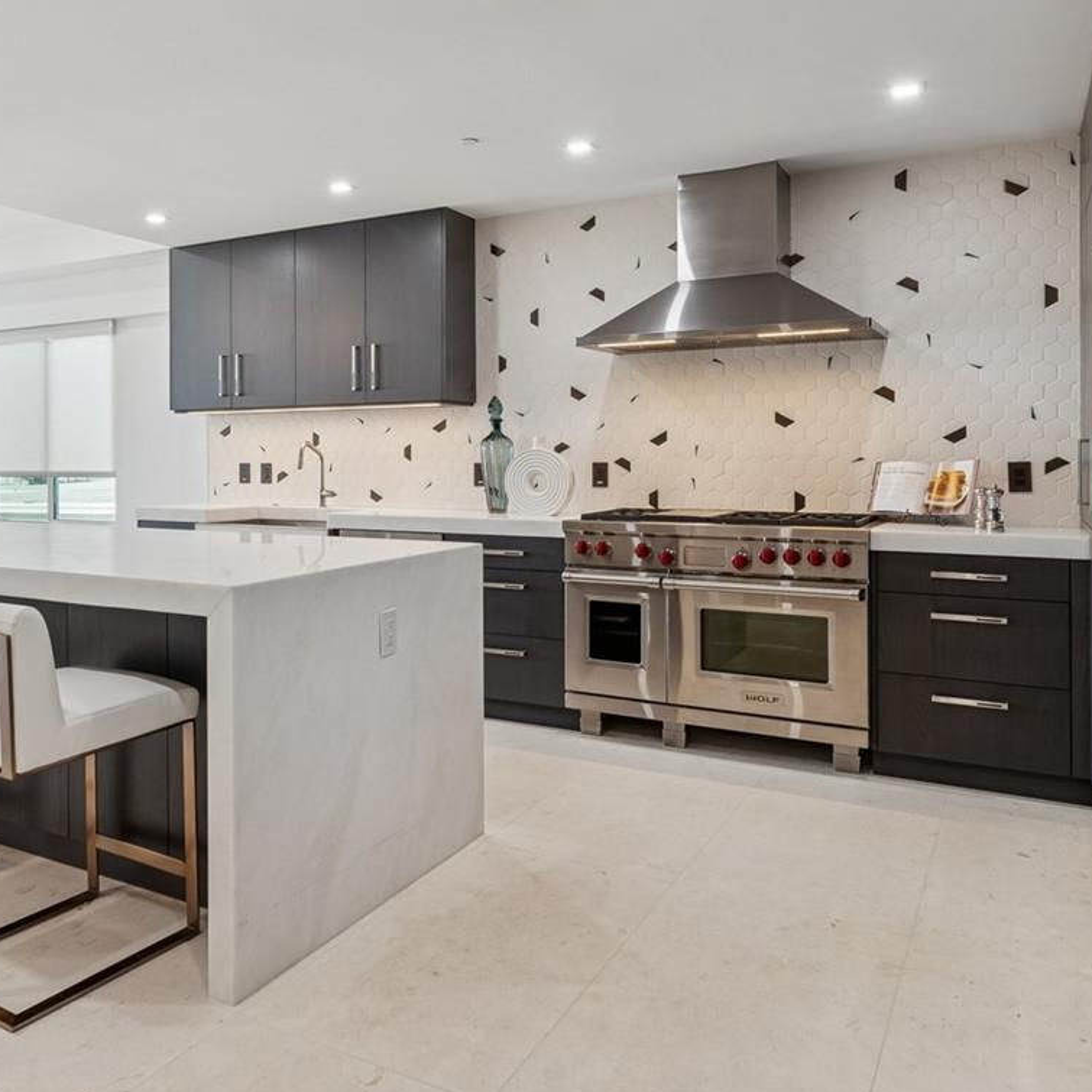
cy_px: 458
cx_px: 350
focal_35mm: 27
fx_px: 964
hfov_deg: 57.6
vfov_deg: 58.8
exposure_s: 1/8
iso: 100
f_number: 7.1
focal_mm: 10
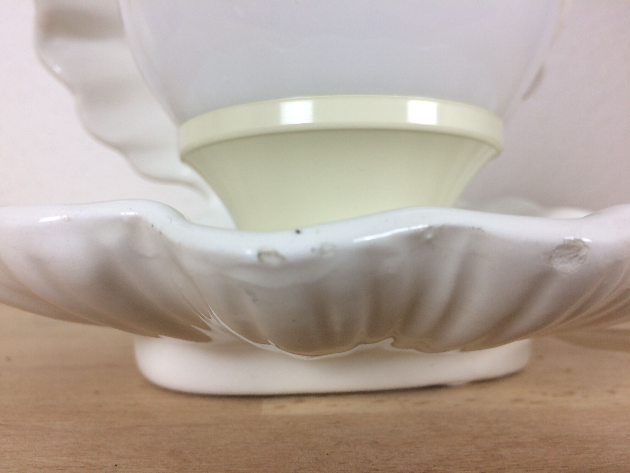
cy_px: 236
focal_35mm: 29
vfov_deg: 48.2
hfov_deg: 61.7
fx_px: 528
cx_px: 315
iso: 50
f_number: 2.2
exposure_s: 1/50
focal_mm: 4.15
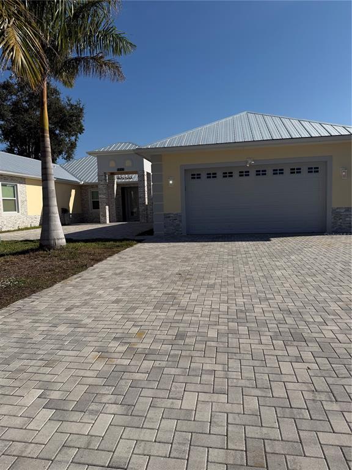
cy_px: 235
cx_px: 176
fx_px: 325
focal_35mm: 24
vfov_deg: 71.6
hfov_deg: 56.8
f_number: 1.78
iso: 80
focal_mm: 6.76
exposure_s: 1/9091
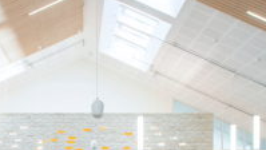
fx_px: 374
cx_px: 85
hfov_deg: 38.6
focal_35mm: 53
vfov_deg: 21.0
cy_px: 185
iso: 250
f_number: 5
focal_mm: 17
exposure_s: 1/60
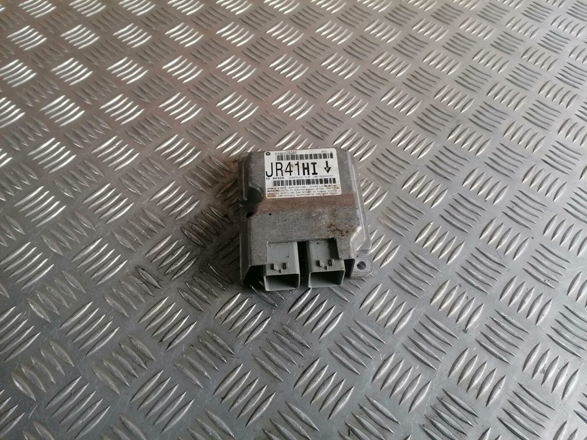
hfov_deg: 65.3
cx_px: 294
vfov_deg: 51.4
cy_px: 220
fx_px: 458
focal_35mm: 27
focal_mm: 4.75
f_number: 1.8
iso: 125
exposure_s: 1/50
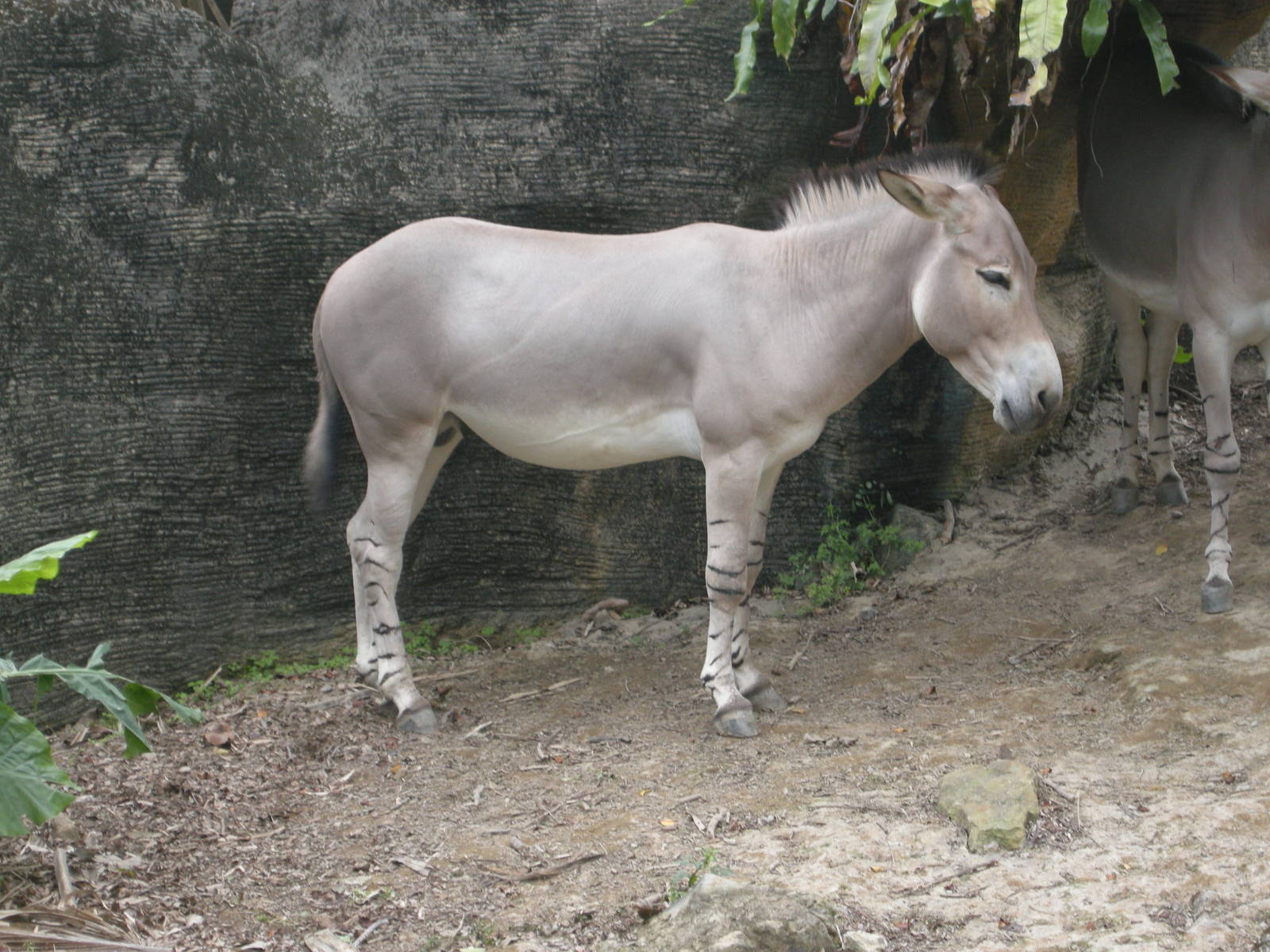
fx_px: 4513
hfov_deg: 16.0
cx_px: 635
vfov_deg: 12.0
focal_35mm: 123
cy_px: 476
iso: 121
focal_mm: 26.3
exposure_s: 1/60
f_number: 5.3
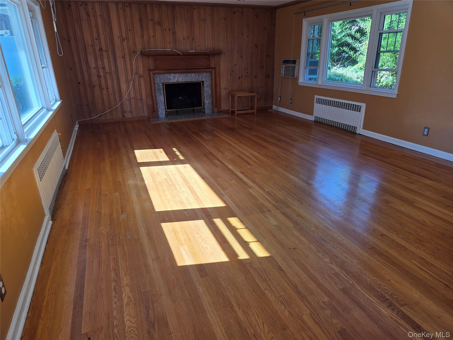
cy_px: 170
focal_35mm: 23
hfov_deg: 73.9
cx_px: 226
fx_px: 301
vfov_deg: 58.9
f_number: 1.8
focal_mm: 5.4
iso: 40
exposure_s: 1/180
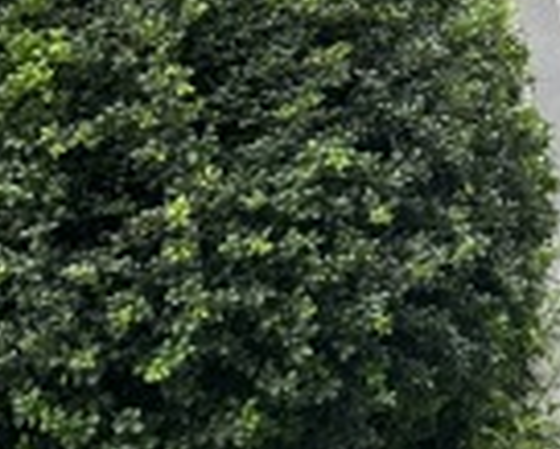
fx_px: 1675
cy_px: -253
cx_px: 729
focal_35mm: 101
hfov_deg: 17.8
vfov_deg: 14.1
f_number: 1.78
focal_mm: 6.76
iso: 64
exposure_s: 1/234
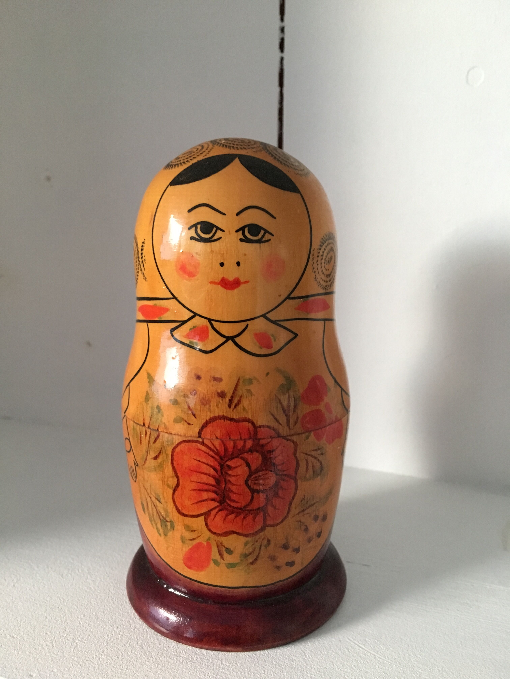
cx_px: 255
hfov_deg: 48.2
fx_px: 570
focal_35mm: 29
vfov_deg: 61.7
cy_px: 340
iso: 400
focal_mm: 4.15
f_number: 2.2
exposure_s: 1/15
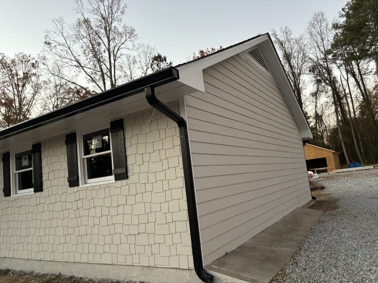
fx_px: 284
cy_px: 142
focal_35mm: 26
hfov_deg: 67.3
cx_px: 189
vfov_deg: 53.1
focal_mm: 5.96
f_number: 1.6
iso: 160
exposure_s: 1/60
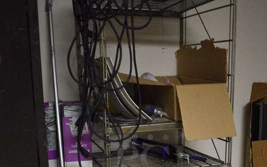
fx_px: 342
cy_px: 158
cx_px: 150
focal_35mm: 47
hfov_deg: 42.6
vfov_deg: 26.3
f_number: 3.5
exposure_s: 1/30
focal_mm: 18
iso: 2500
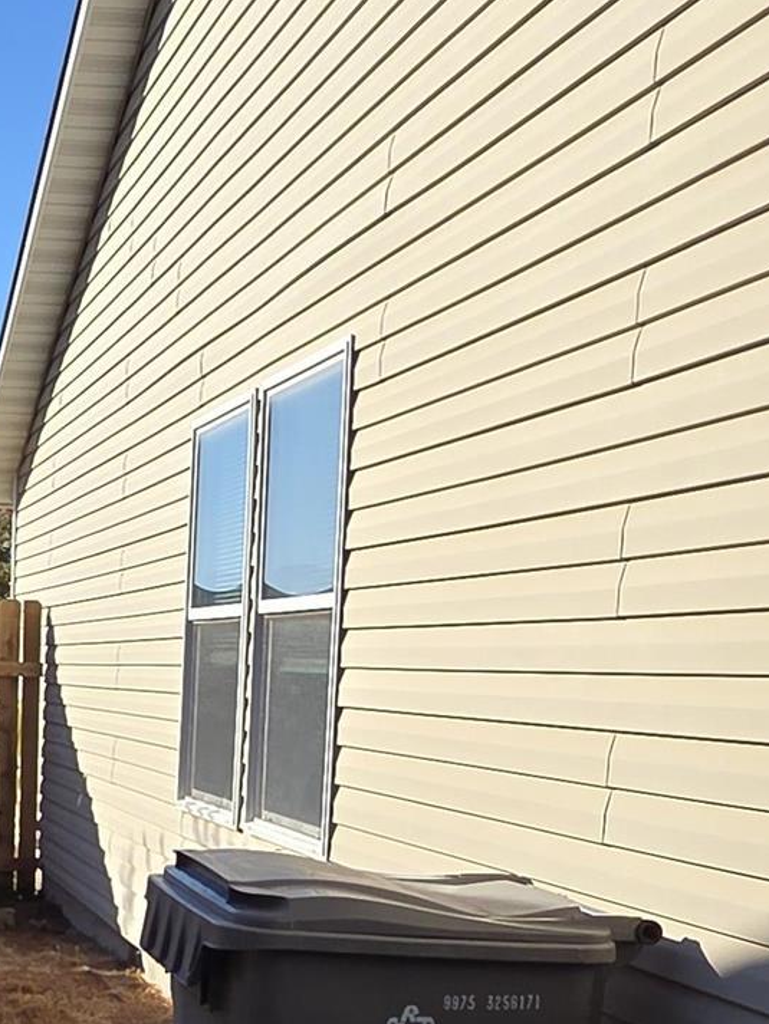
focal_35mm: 56
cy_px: 821
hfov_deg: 24.0
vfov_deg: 33.3
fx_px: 1658
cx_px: -132
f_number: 2.2
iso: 50
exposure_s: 1/2000
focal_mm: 2.2
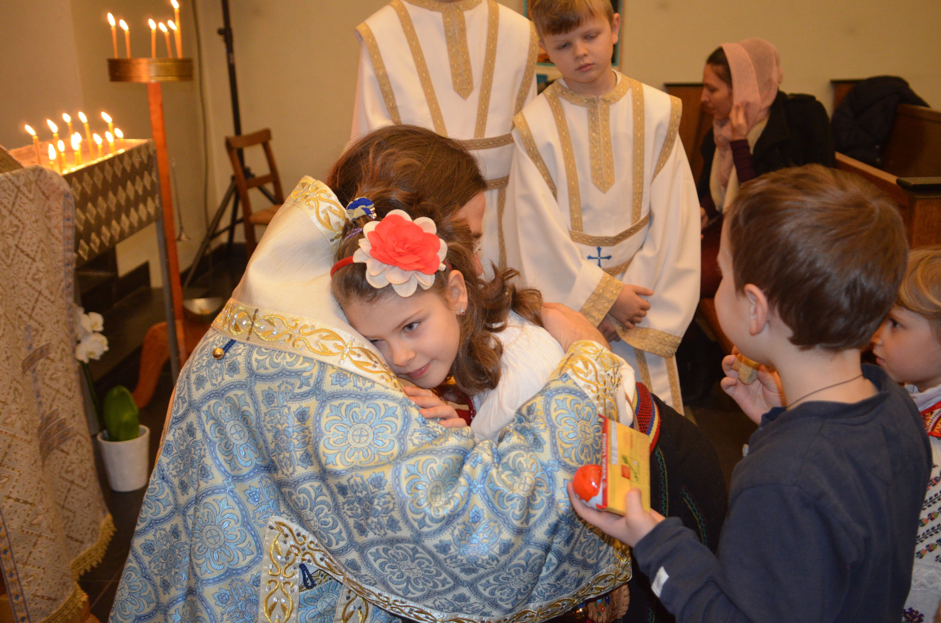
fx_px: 1017
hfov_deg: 49.6
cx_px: 470
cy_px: 312
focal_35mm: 39
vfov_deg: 34.1
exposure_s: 1/60
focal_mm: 26
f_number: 3.2
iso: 1800
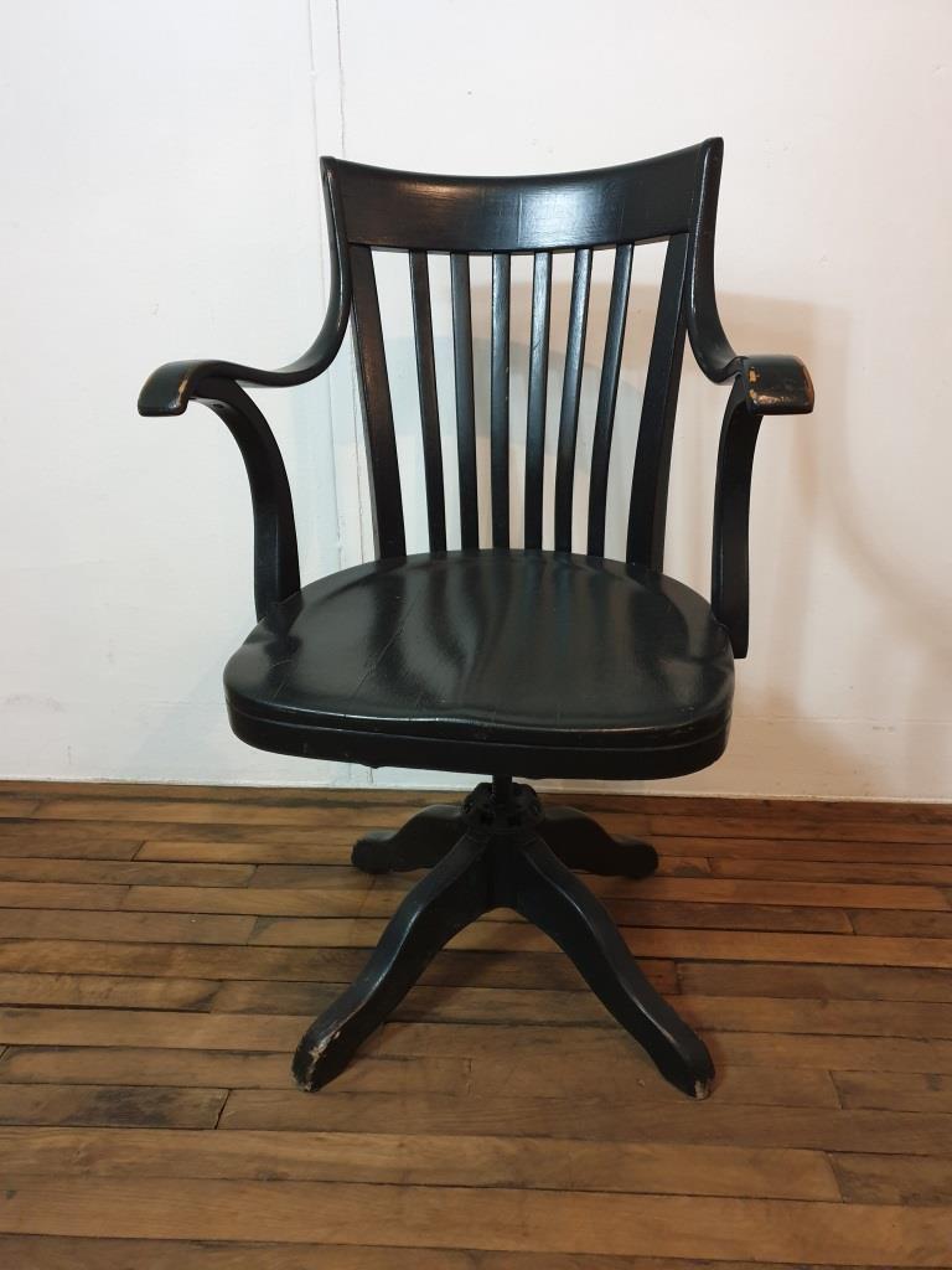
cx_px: 476
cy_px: 635
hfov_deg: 53.1
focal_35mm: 26
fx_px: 953
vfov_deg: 67.3
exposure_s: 1/33
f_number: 1.5
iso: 320
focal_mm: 4.3
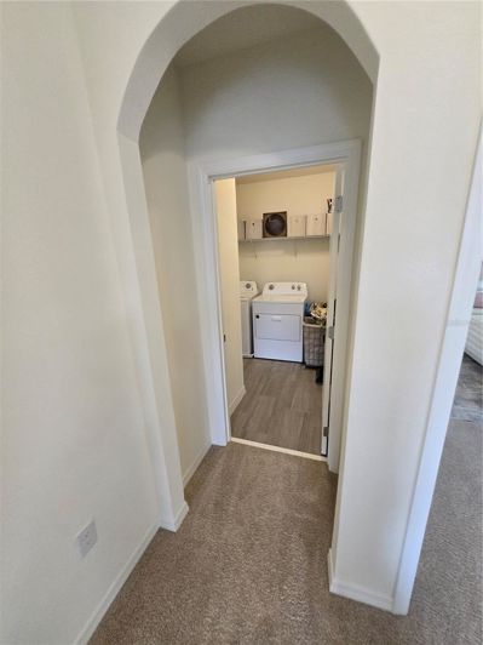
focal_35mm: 13
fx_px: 242
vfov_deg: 106.2
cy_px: 322
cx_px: 242
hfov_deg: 89.9
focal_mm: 1.7
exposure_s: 1/60
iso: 160
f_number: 2.2
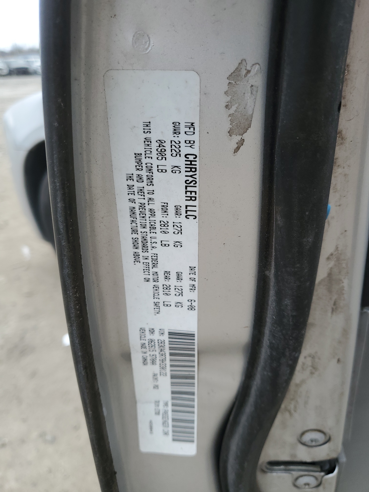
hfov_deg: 53.1
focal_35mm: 26
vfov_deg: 67.3
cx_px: 184
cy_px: 246
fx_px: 370
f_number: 1.5
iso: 50
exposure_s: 1/370
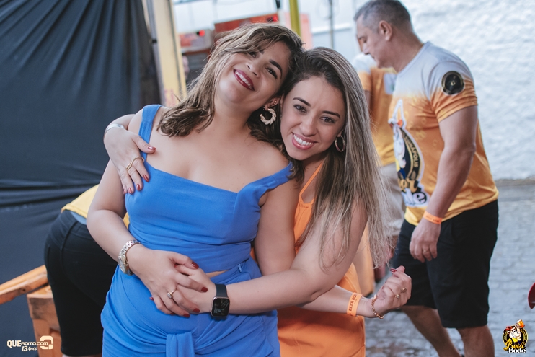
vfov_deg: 25.8
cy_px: 178
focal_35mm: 52
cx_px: 268
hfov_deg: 37.8
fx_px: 780
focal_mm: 35
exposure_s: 1/2000
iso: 2500
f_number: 2.8
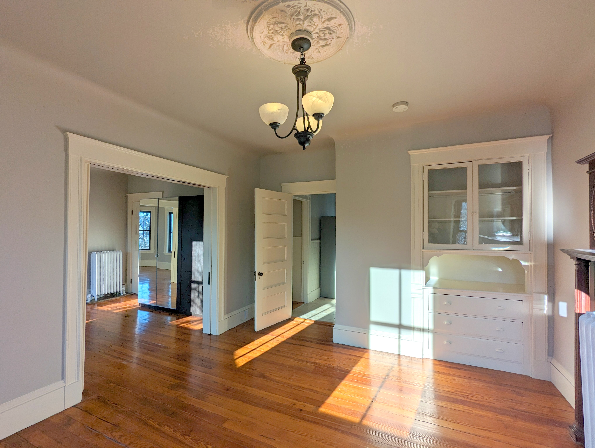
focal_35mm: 16
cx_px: 298
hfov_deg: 94.4
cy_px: 224
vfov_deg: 78.2
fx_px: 275
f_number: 2.2
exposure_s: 1/1550
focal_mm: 2.35
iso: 42
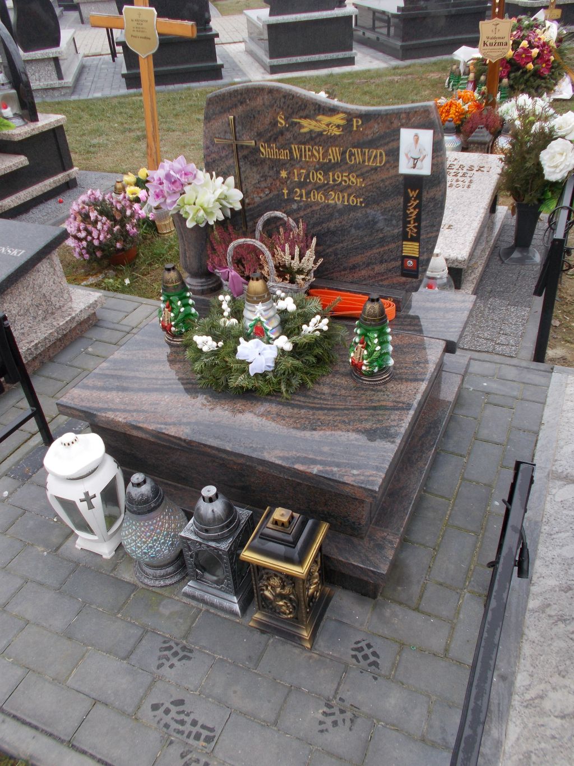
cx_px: 287
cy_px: 383
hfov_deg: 46.8
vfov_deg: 60.0
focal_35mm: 30
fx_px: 663
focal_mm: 5.3
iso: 80
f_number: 3.4
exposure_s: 1/100
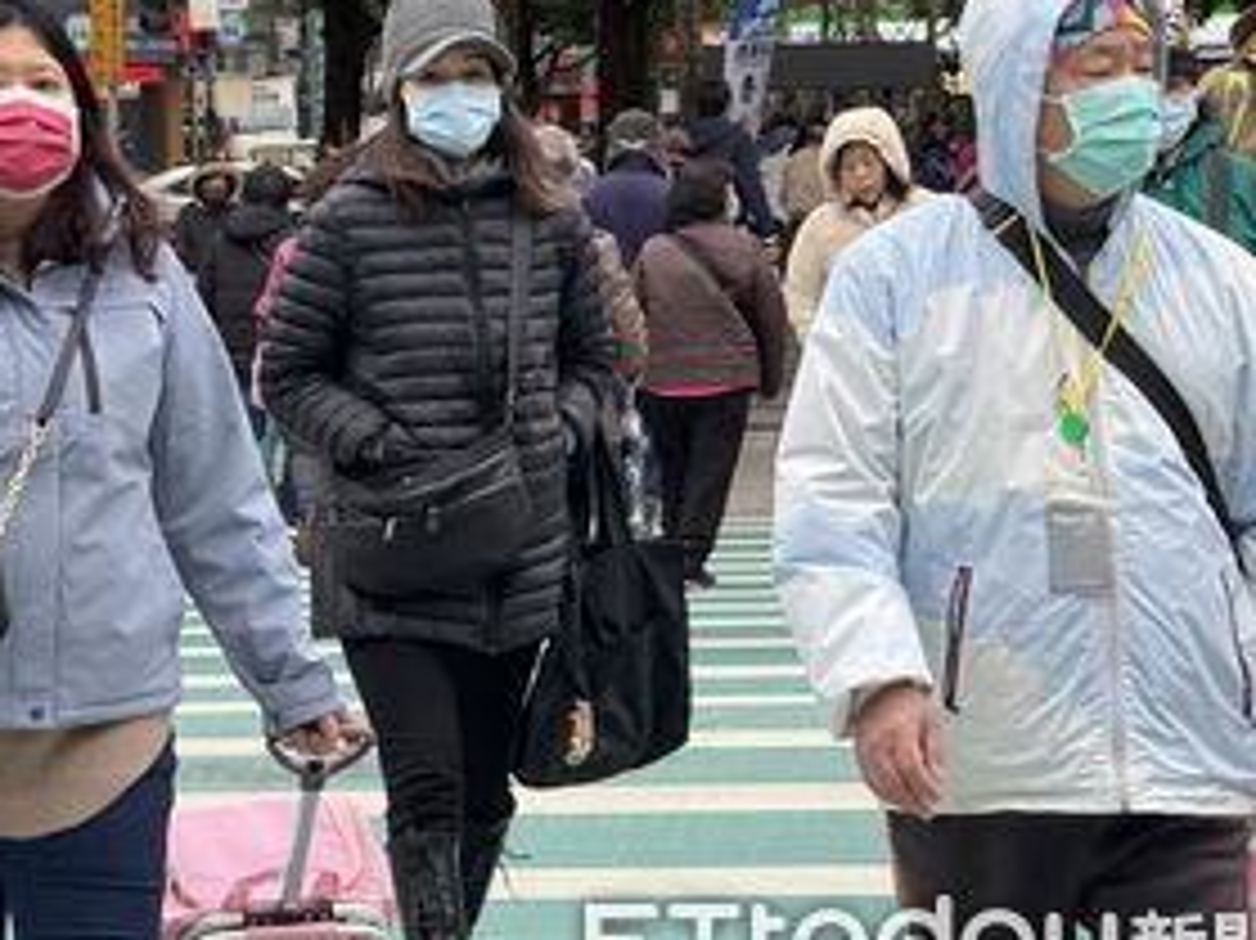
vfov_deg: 8.6
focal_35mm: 172
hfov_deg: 11.5
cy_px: 360
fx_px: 6238
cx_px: 504
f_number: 2.8
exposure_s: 1/99
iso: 250
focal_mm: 15.66
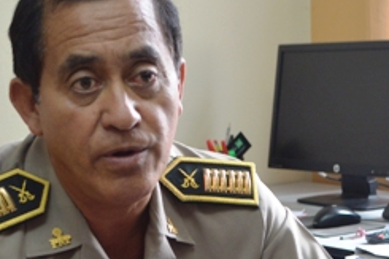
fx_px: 1101
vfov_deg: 13.3
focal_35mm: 102
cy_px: 246
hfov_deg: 20.0
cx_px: 245
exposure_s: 1/50
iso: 400
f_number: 4.2
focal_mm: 26
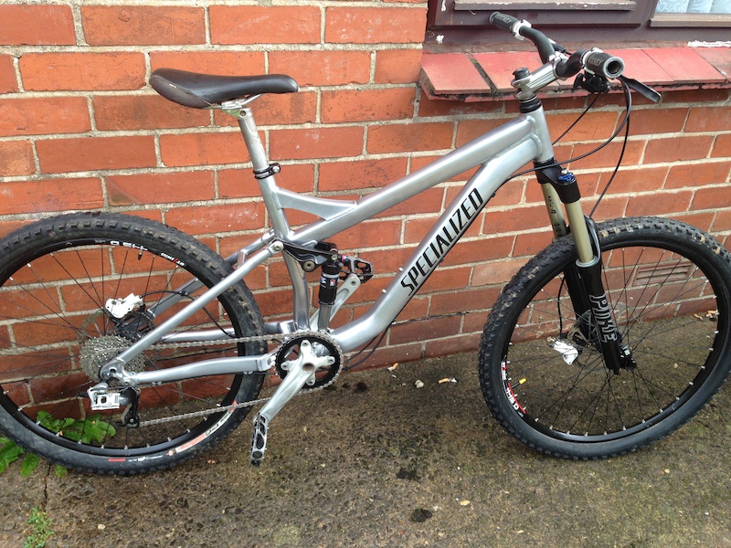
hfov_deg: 55.4
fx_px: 697
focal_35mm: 33
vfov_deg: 42.9
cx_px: 366
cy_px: 274
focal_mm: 4.12
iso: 50
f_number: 2.4
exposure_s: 1/60
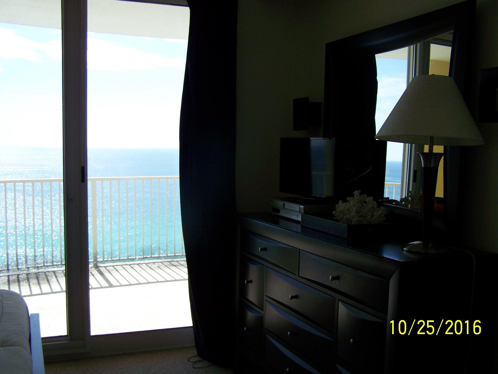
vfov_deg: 37.7
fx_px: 547
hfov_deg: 49.0
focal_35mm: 38
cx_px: 249
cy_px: 187
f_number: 2.8
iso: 64
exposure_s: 1/320
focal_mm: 6.3
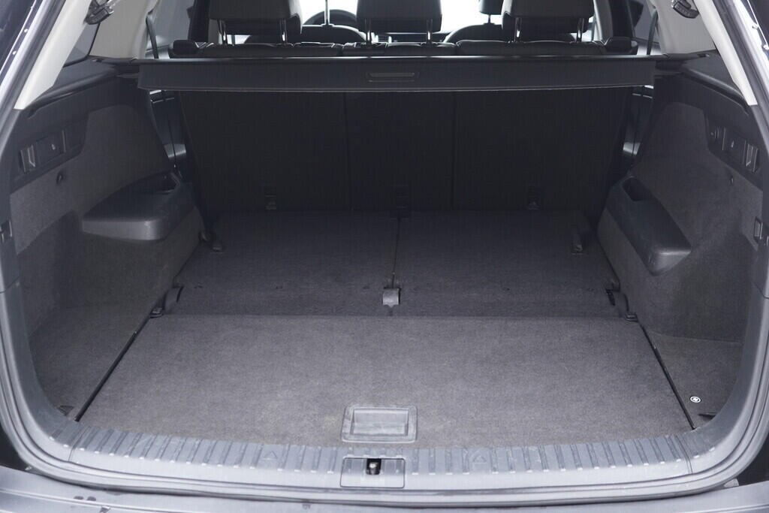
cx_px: 384
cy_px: 256
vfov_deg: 36.9
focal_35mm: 36
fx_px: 769
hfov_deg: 53.1
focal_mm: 24
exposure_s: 1/40
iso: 1000
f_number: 2.8
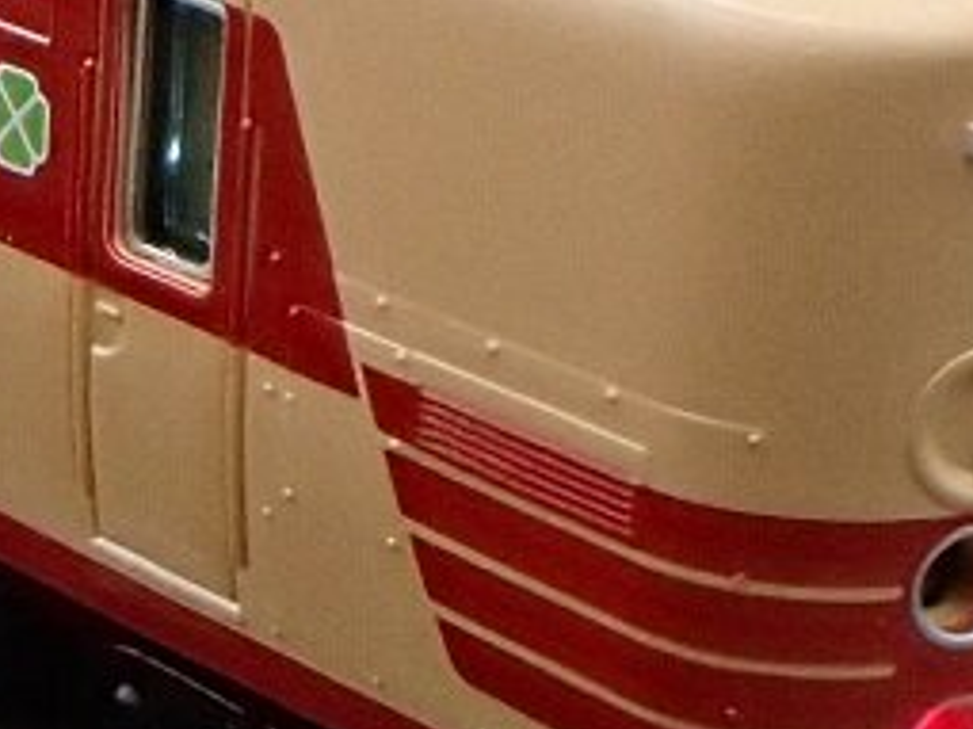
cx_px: -263
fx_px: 3961
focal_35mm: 141
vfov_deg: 10.4
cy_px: 859
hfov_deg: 13.5
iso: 800
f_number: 3.2
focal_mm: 5.4
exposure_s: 1/40
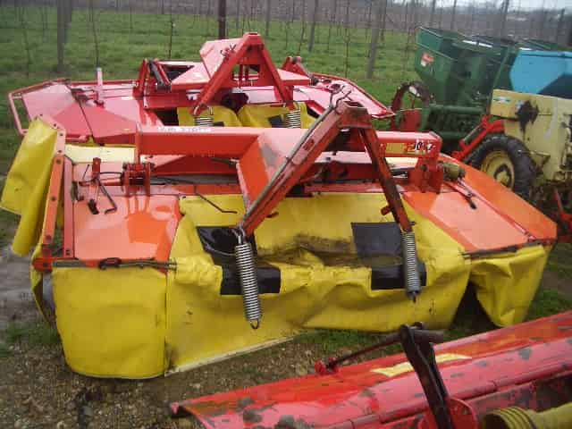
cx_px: 286
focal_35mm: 35
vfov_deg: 40.7
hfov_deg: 52.6
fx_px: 578
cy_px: 214
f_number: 2.6
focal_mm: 5.8
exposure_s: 1/125
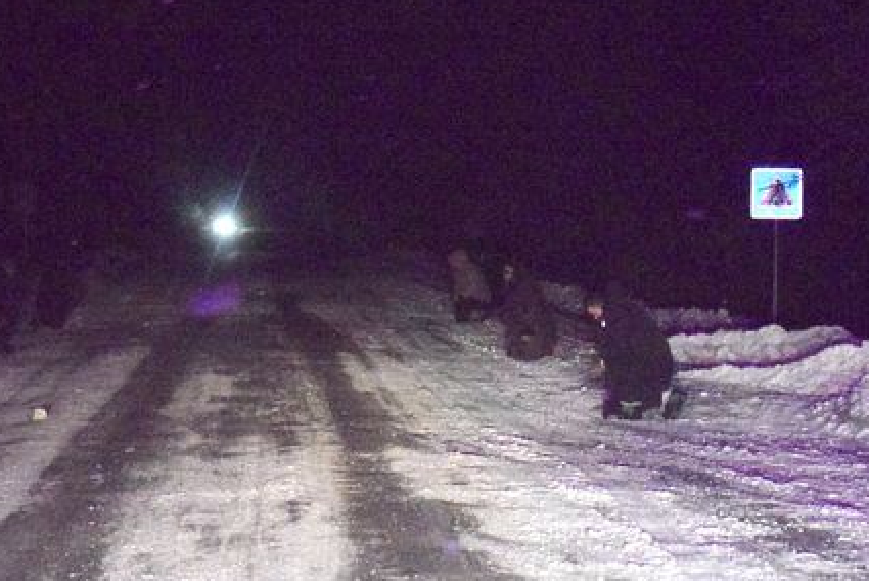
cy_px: 390
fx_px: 3068
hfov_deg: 16.1
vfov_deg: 10.8
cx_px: 495
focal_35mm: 127
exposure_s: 1/200
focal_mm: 48
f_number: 5.3
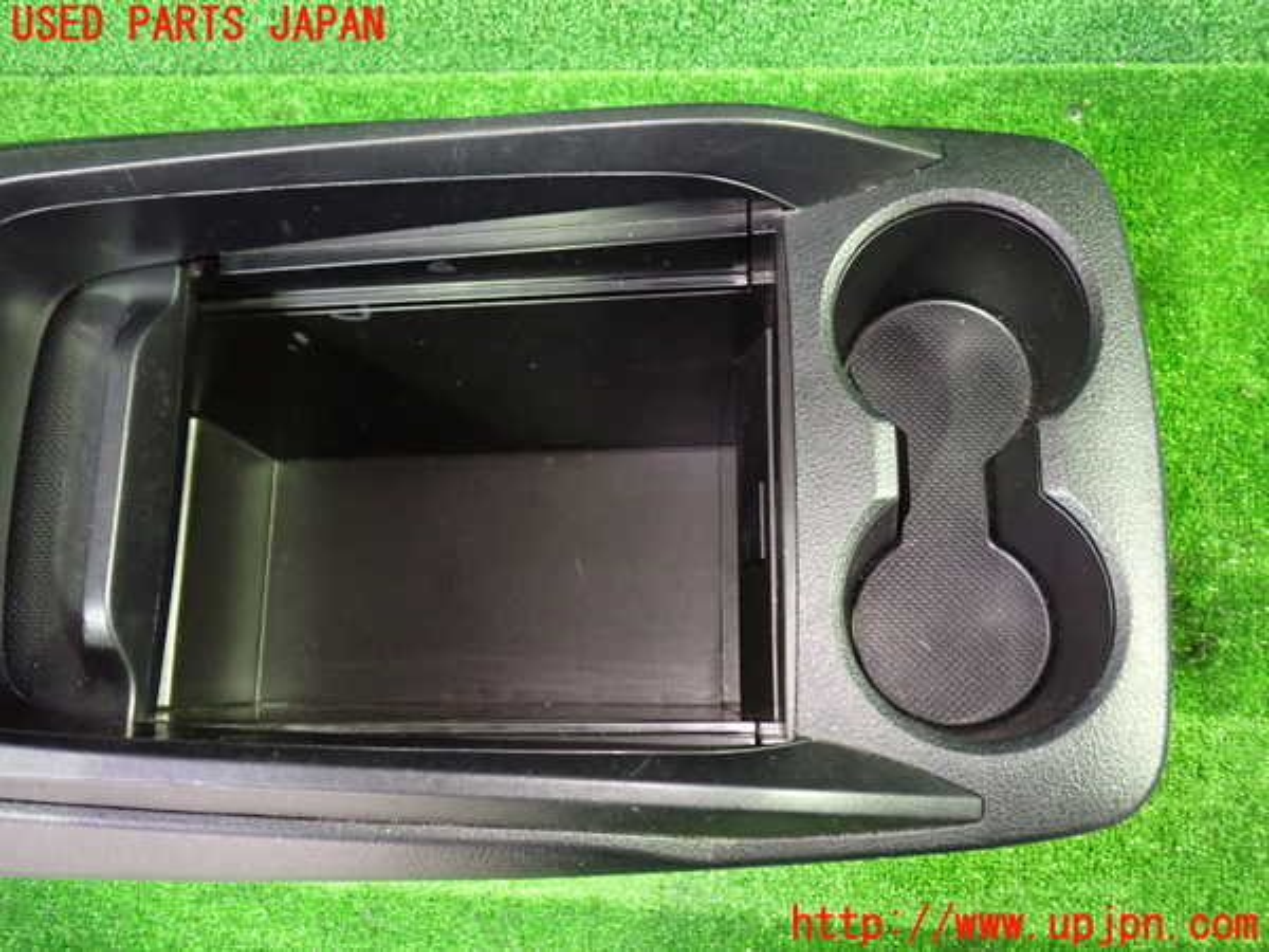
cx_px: 634
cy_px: 476
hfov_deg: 60.0
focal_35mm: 30
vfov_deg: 46.8
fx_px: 1100
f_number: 2.3
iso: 800
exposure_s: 1/15
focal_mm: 5.4
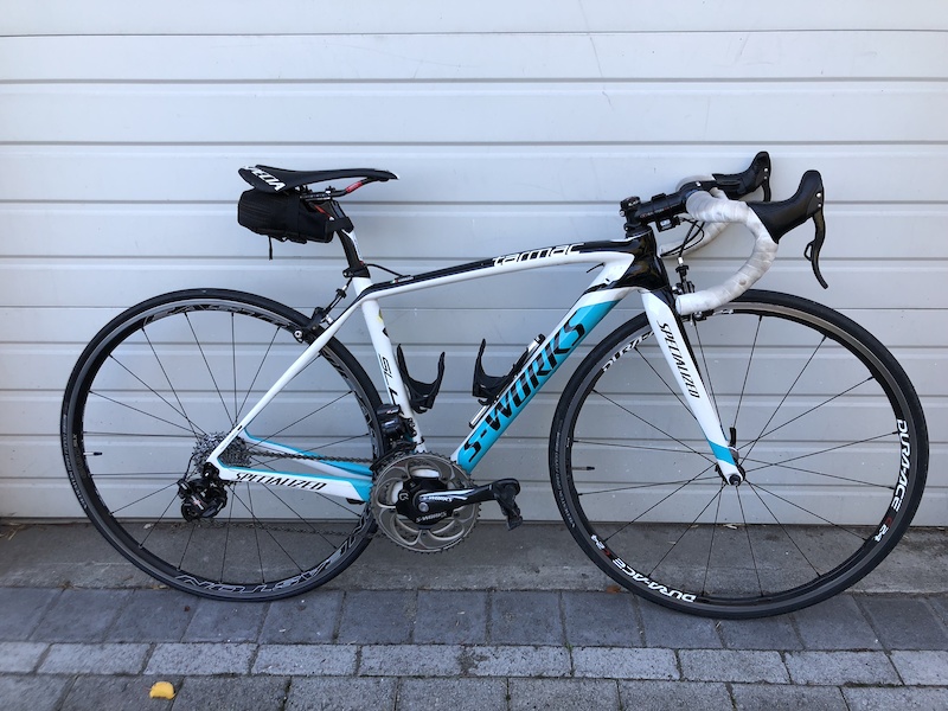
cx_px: 474
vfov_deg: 49.7
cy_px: 356
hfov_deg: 63.4
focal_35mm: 28
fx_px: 767
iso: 32
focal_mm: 3.99
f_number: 1.8
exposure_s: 1/120
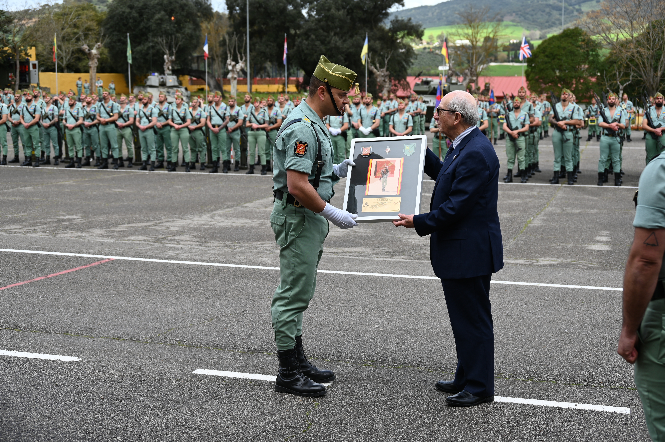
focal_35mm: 55
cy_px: 221
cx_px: 332
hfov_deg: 36.3
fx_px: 1015
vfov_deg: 24.6
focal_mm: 55
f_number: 5.6
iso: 100
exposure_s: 1/250
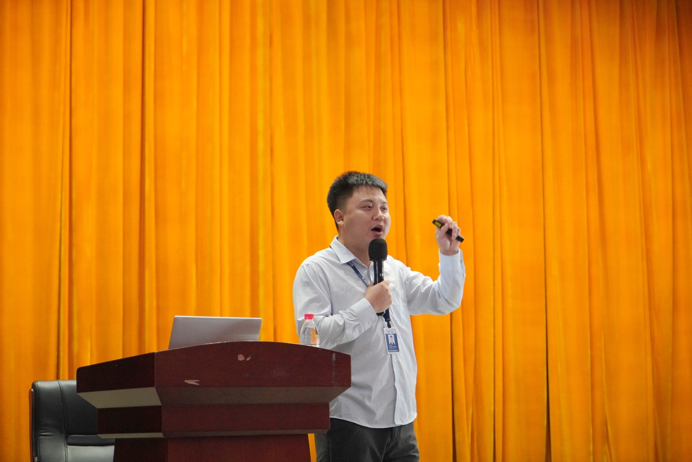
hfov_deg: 28.8
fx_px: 1346
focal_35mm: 70
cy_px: 231
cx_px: 346
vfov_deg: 19.5
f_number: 4
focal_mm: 70
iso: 8000
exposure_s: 1/160
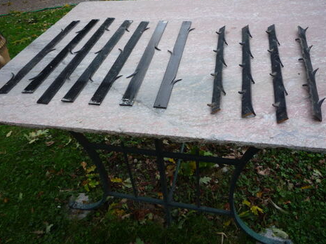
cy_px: 121
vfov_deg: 45.4
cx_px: 167
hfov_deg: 58.4
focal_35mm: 31
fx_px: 292
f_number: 3.3
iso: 100
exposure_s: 1/50
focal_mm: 5.2
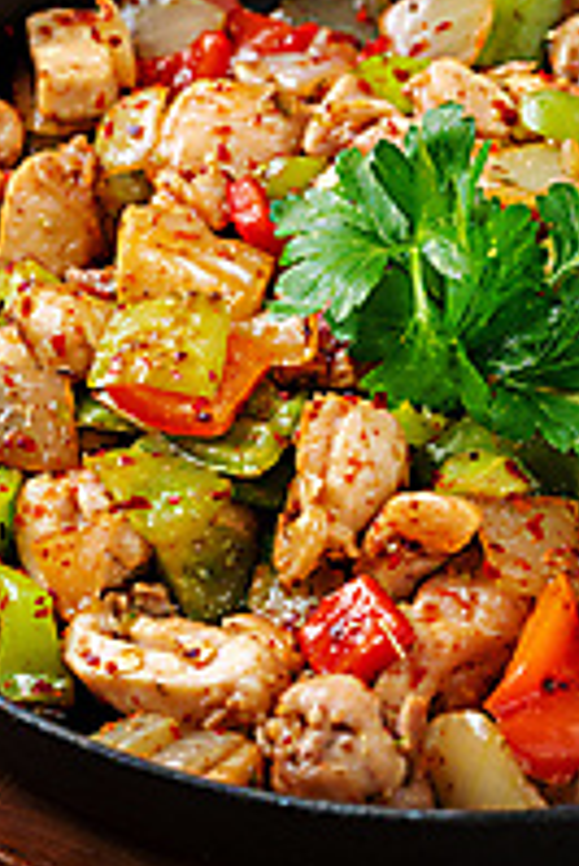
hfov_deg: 6.5
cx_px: 94
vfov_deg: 9.7
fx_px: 5081
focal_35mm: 211
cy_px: 178
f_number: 13
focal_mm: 105
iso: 200
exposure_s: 1/200
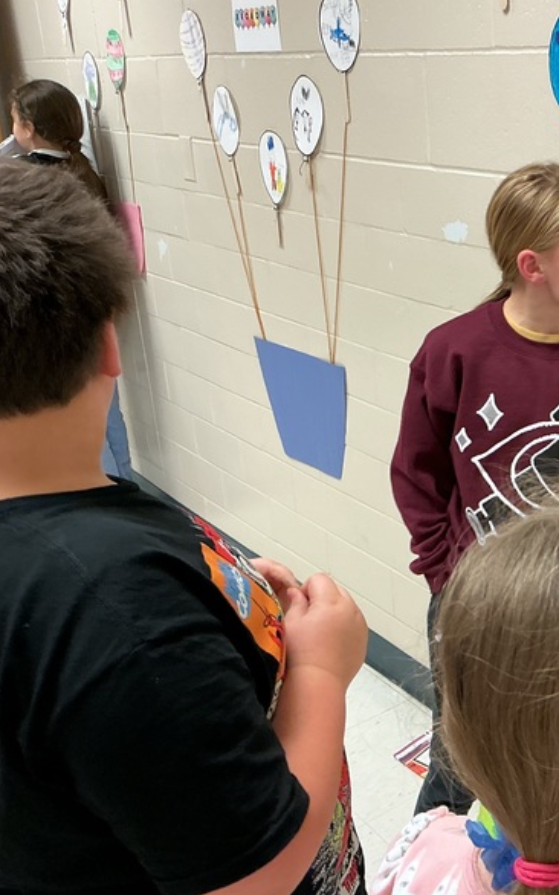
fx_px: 1024
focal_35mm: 42
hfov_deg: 28.2
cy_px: 448
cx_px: 593
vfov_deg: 47.2
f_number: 1.8
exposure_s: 1/60
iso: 64
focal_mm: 3
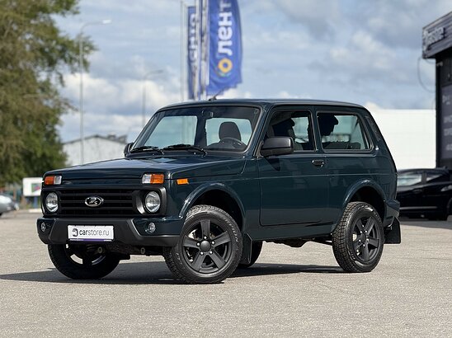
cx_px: 226
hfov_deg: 16.4
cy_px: 169
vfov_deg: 12.3
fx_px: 1566
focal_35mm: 120
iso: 64
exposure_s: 1/1916
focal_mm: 15.66
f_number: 2.8
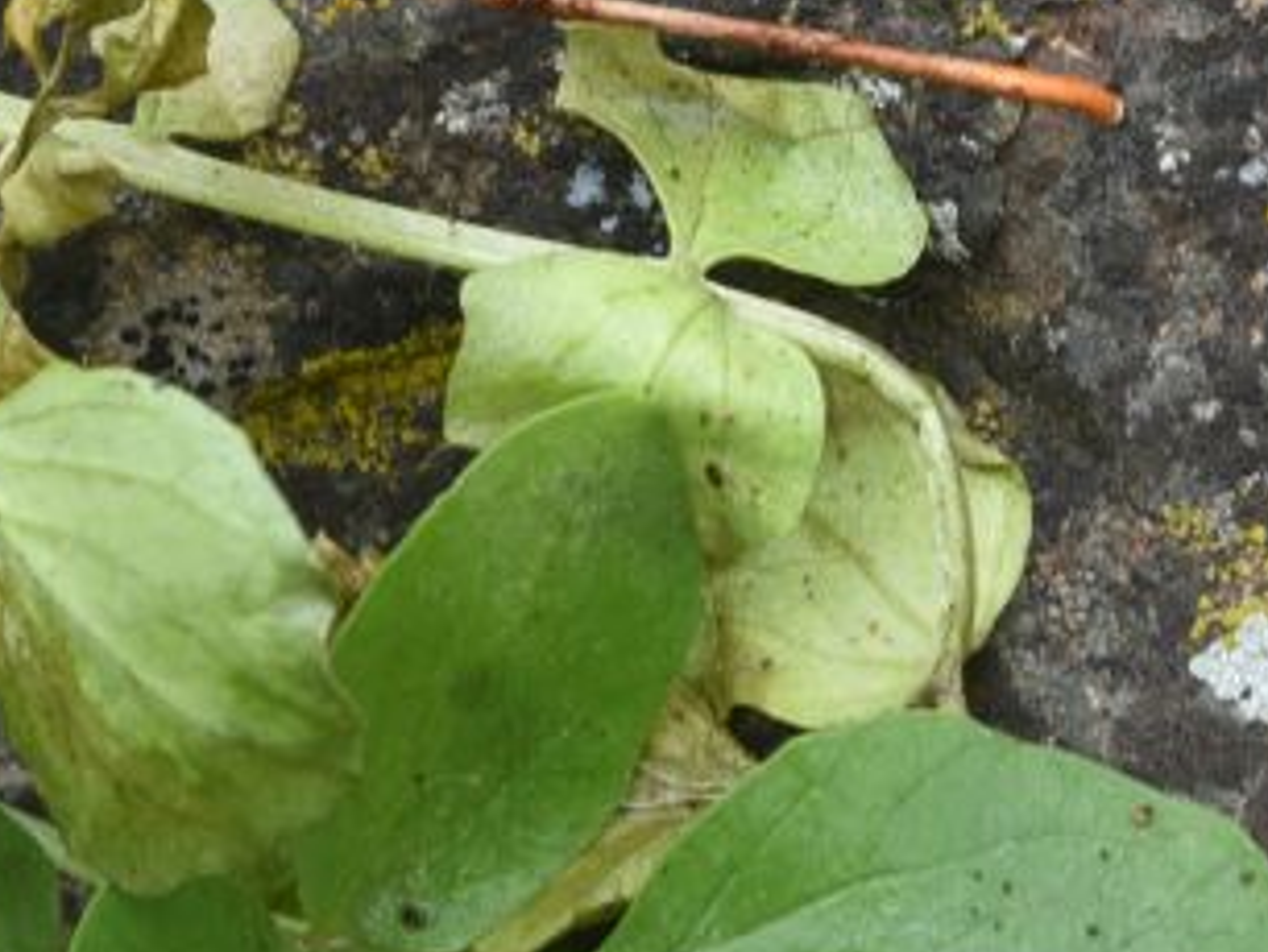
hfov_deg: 9.6
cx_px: 1305
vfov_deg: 7.1
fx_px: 7478
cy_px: -780
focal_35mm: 204
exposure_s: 1/125
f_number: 10
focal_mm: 50
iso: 500
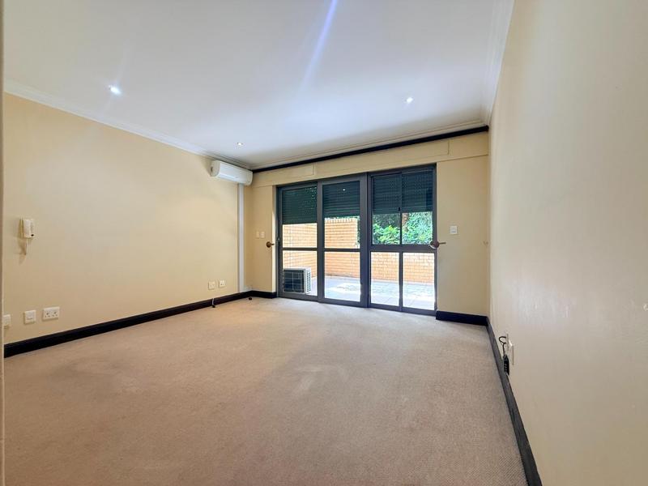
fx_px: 262
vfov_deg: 85.7
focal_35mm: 14
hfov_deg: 102.1
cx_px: 324
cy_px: 243
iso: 160
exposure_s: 1/100
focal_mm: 2.22
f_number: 2.2
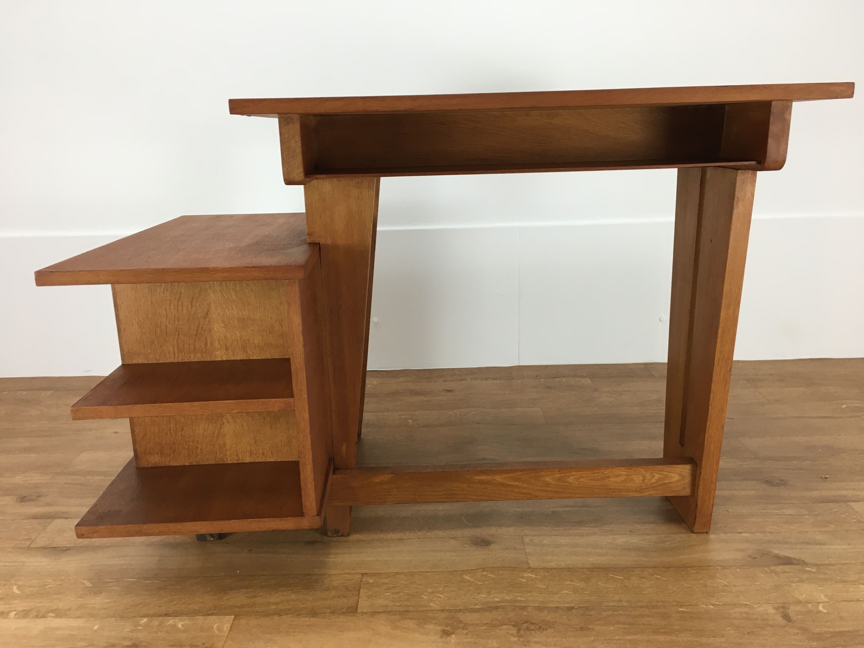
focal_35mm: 29
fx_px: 724
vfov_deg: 48.2
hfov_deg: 61.7
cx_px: 432
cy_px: 324
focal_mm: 4.15
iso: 50
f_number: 2.2
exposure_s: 1/33
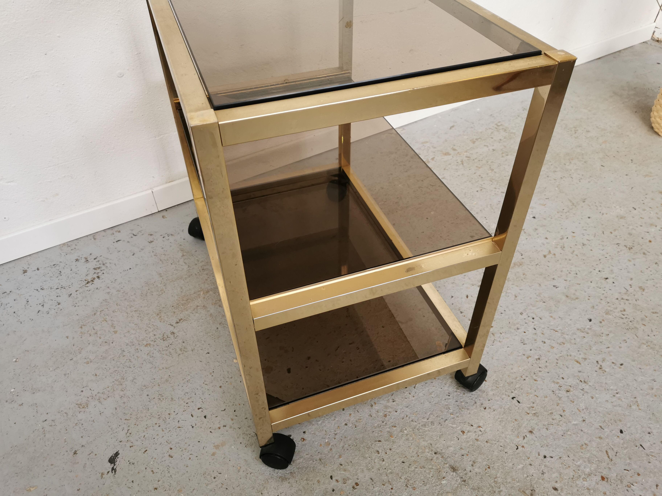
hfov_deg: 65.3
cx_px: 331
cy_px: 248
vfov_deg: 51.4
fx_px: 516
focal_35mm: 27
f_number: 1.8
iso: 125
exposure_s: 1/100
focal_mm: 5.58
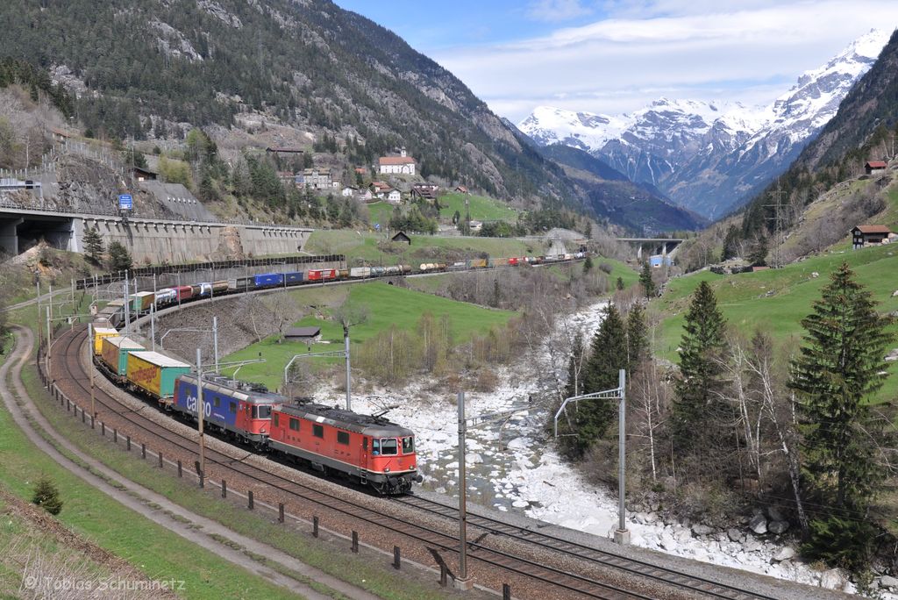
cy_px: 300
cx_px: 449
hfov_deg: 51.3
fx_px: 936
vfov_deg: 35.5
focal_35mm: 38
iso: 250
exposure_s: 1/500
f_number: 10
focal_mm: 25
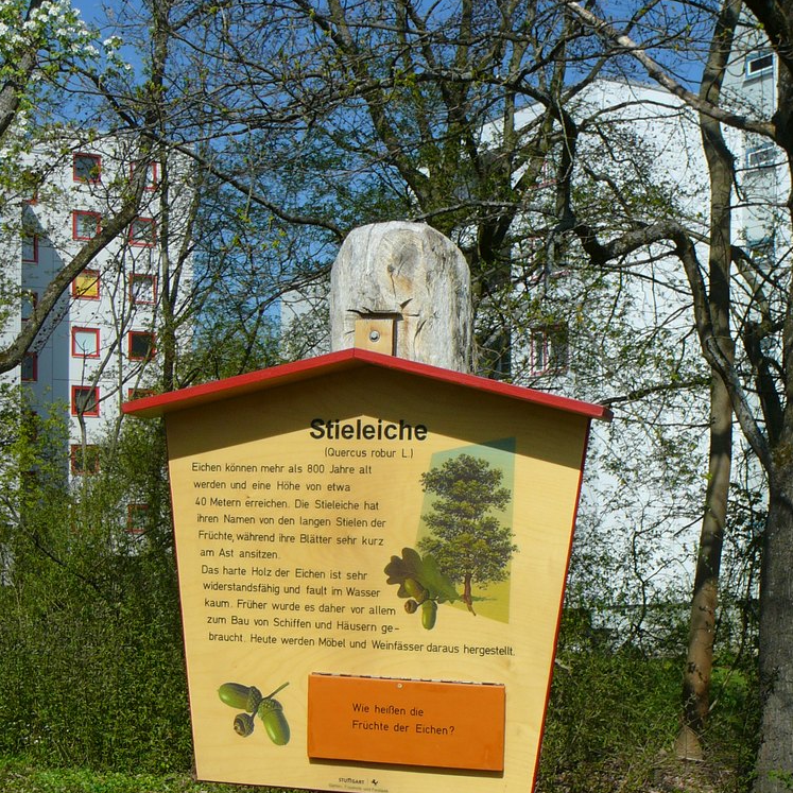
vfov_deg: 29.4
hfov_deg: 29.6
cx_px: 397
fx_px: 1503
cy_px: 527
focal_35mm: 58
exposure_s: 1/500
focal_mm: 7.3
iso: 80
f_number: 5.6
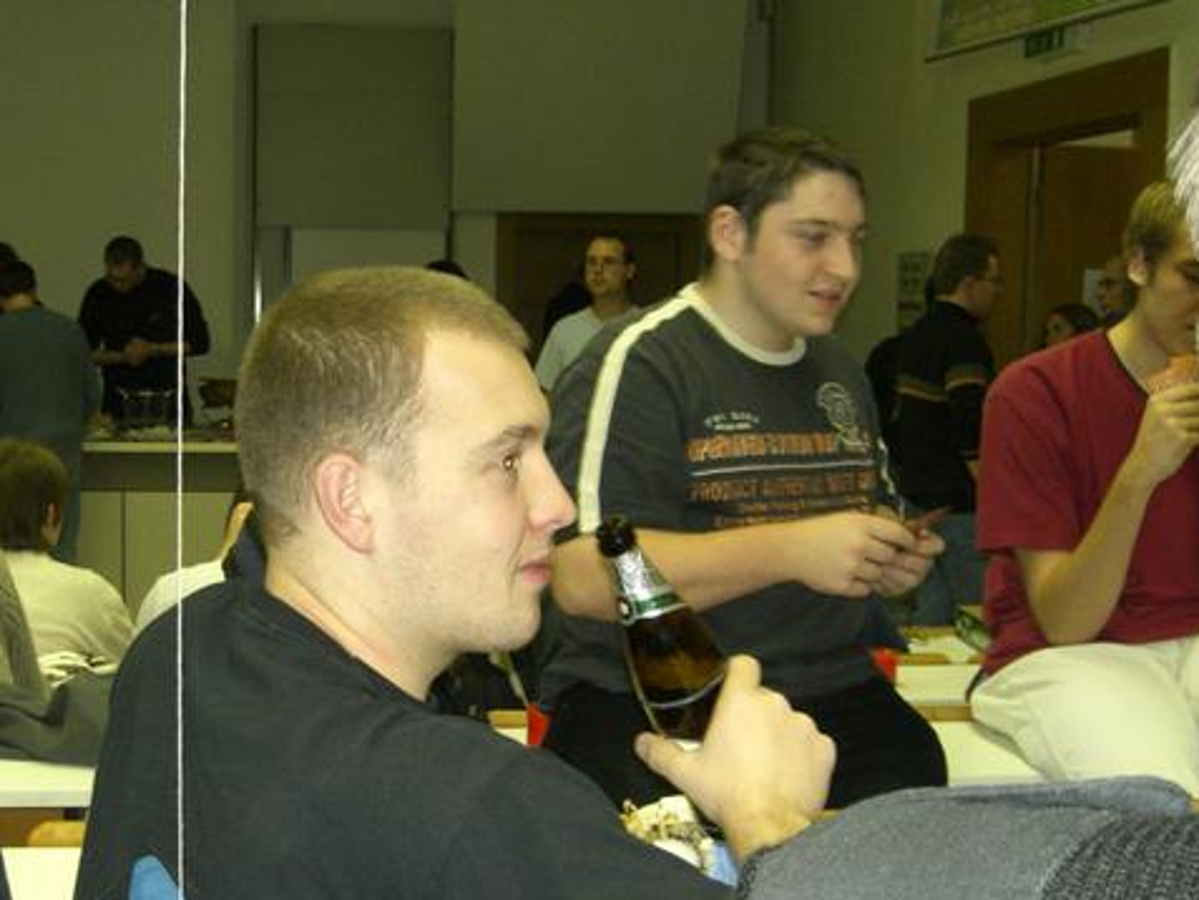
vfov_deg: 28.5
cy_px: 543
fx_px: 1767
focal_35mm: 51
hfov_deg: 37.2
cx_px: 442
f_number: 3.1
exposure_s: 1/60
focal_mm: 6.3
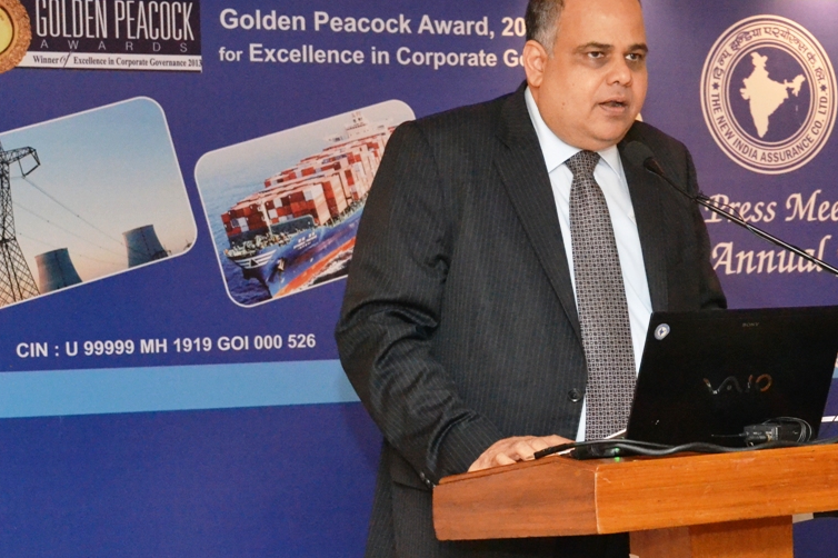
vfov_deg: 13.8
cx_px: 677
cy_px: 281
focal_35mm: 99
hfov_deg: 20.4
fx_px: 2303
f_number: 8
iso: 3200
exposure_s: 1/60
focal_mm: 40
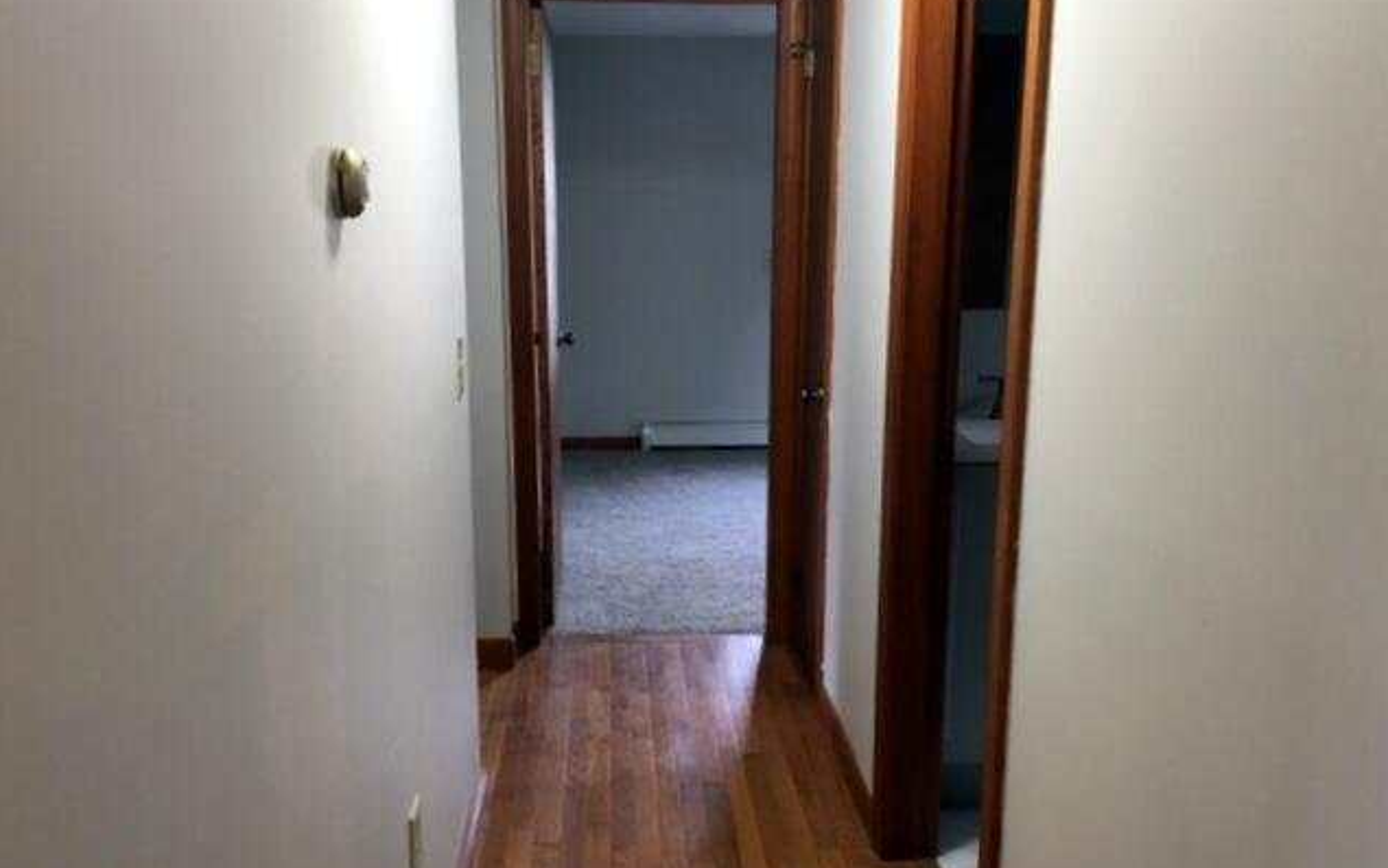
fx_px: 1173
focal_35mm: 31
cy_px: 474
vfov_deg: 40.6
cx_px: 695
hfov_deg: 61.2
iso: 100
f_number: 2.2
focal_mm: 4.15
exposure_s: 1/30
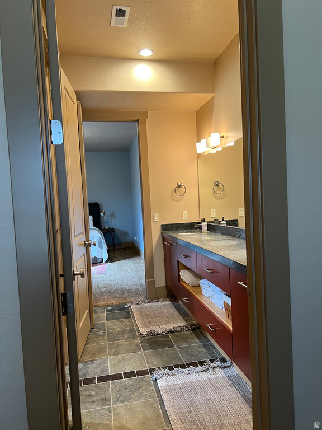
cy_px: 215
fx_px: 322
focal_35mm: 26
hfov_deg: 53.1
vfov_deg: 67.3
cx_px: 161
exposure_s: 1/60
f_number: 1.5
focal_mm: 5.7
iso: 125
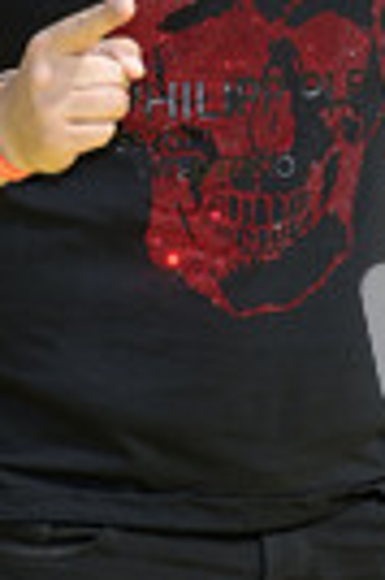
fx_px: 6465
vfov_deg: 5.1
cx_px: 190
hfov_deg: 3.4
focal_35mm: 402
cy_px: 91
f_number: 10
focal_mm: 135
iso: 250
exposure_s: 1/250
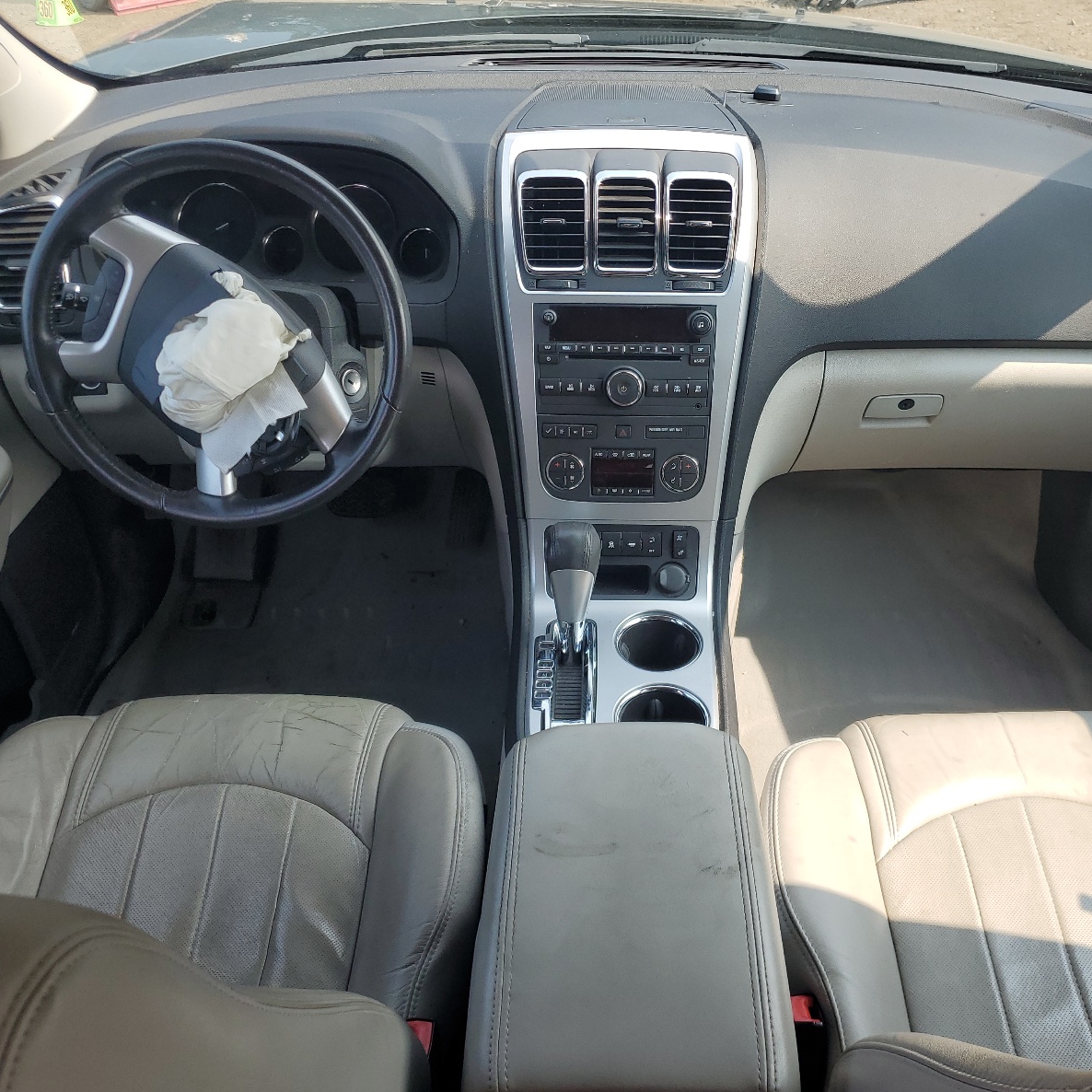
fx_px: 1106
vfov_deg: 52.5
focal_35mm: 31
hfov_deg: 52.4
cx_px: 608
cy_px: 541
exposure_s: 1/556
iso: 50
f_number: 1.5
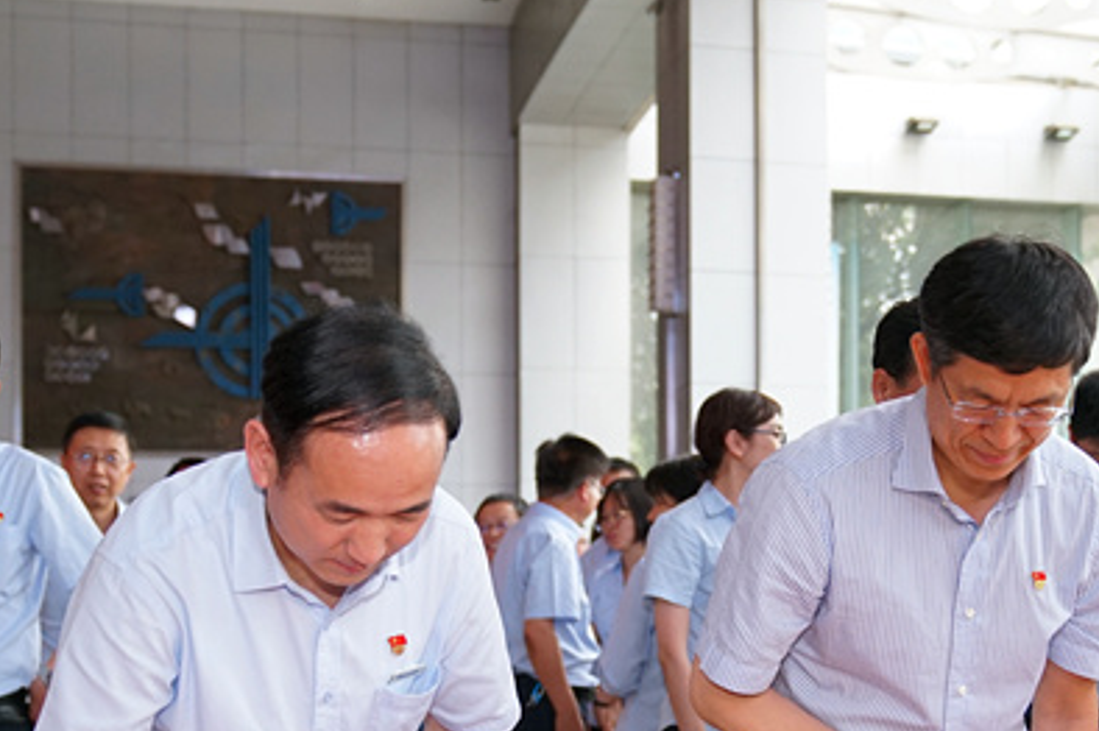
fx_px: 1922
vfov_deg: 21.1
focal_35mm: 63
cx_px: 731
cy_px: 638
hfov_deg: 31.7
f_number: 3.2
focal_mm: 31
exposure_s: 1/160
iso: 1000
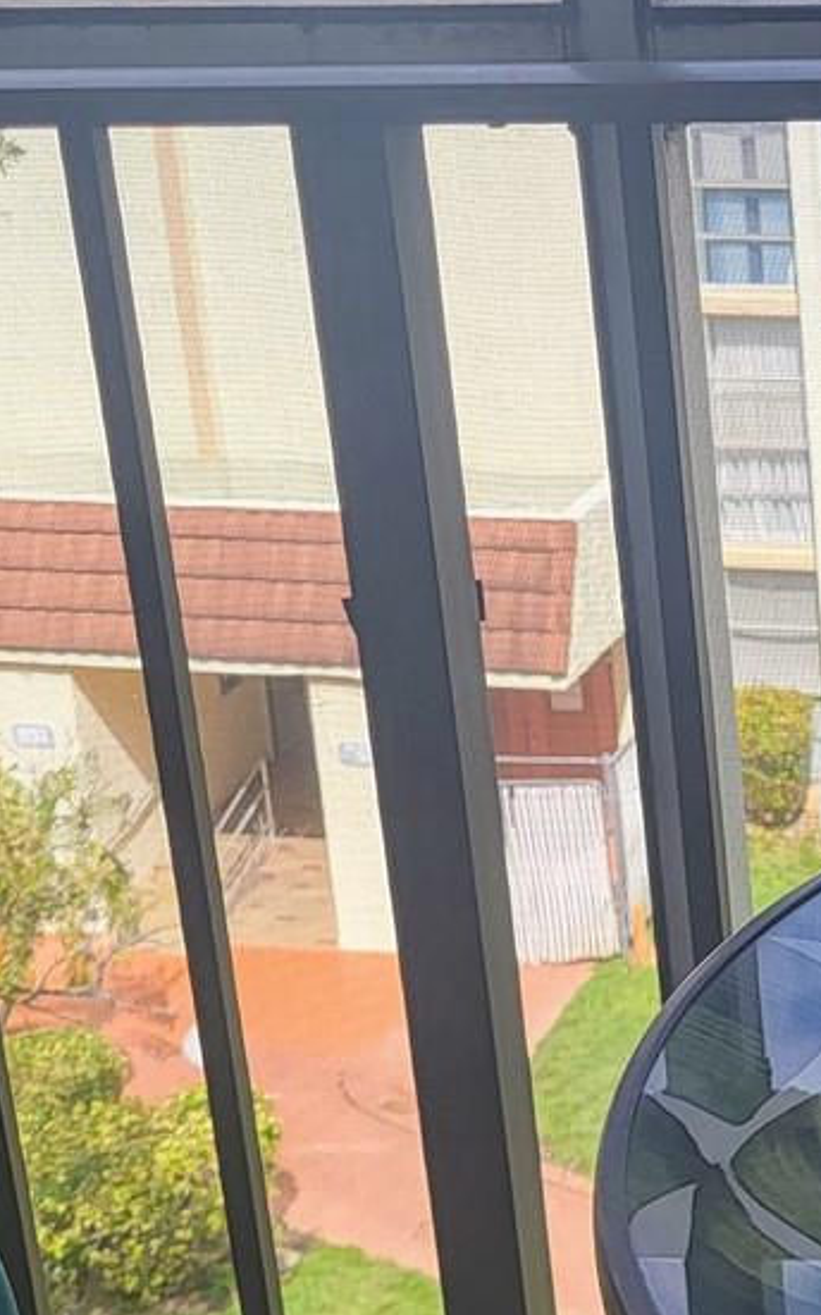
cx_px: 1105
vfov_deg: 25.8
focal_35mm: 80
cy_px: 618
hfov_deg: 15.4
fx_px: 2866
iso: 40
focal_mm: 5.4
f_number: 1.8
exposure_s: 1/1252
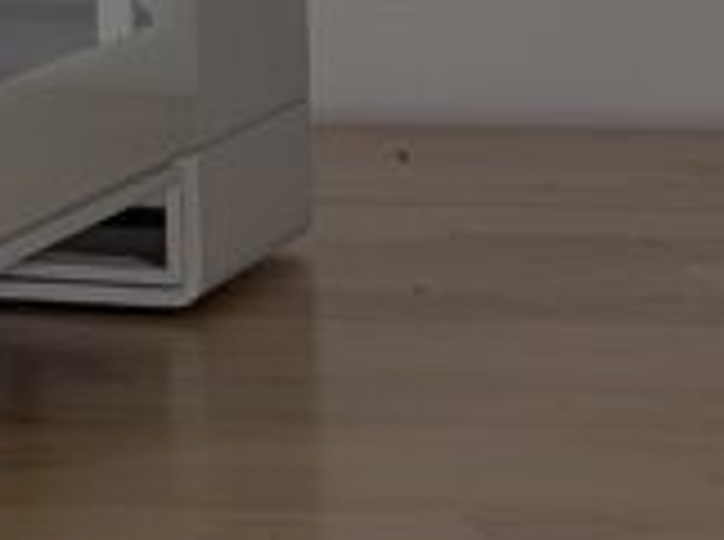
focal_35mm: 306
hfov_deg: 6.2
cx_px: -1133
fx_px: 6386
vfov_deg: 4.6
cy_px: -1125
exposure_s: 1/121
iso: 50
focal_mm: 6.76
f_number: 1.78
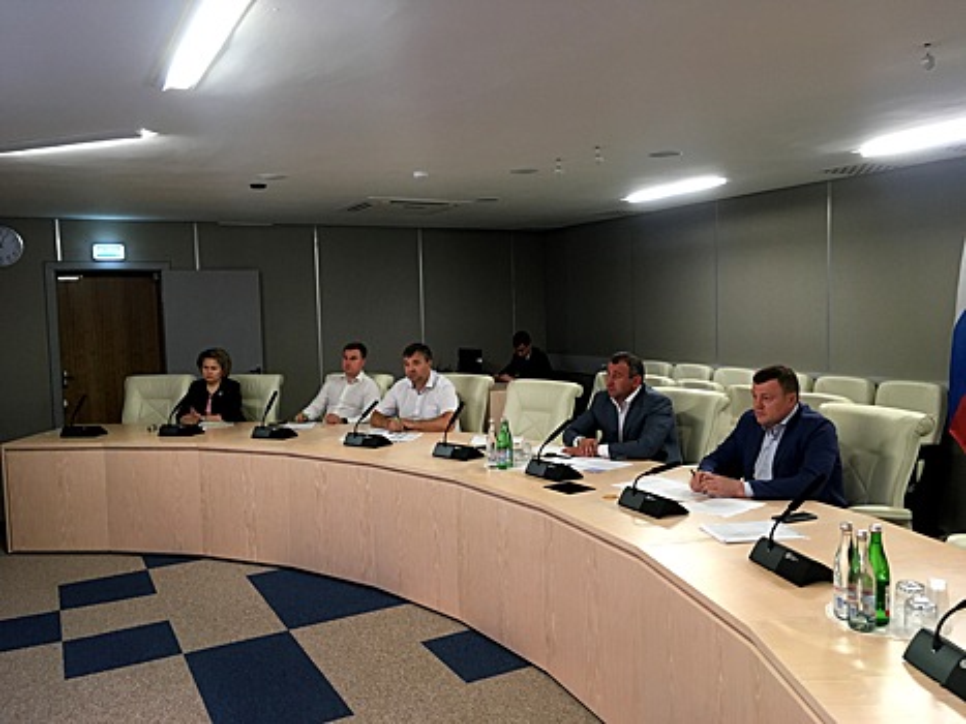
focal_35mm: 29
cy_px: 362
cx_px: 483
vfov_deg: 48.2
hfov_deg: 61.7
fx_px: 809
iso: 160
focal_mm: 4.15
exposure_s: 1/33
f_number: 2.2
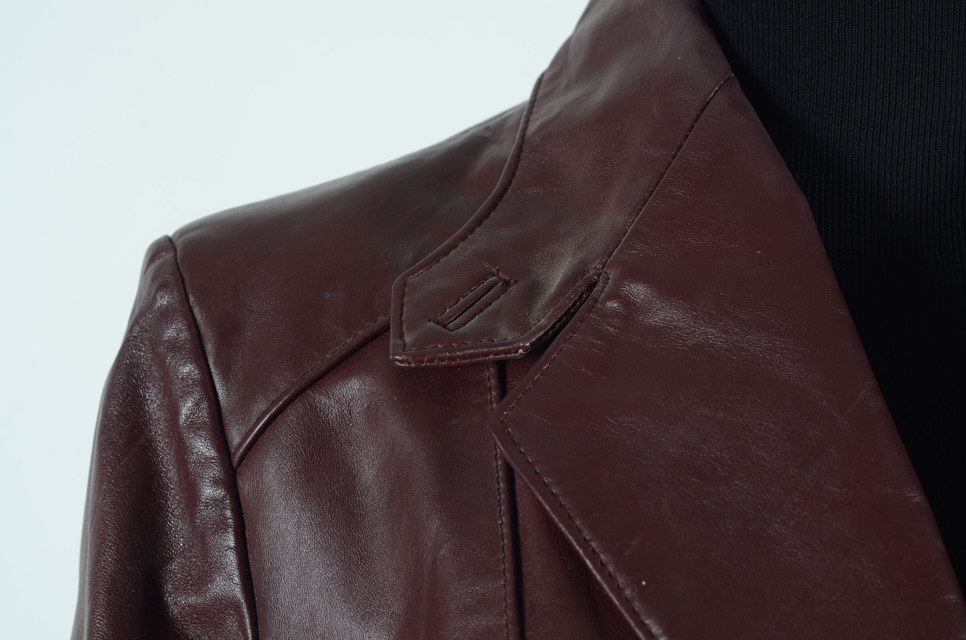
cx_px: 483
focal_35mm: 75
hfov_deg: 27.0
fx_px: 2008
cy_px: 320
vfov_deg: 18.1
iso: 100
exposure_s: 1/125
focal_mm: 50
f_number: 5.6
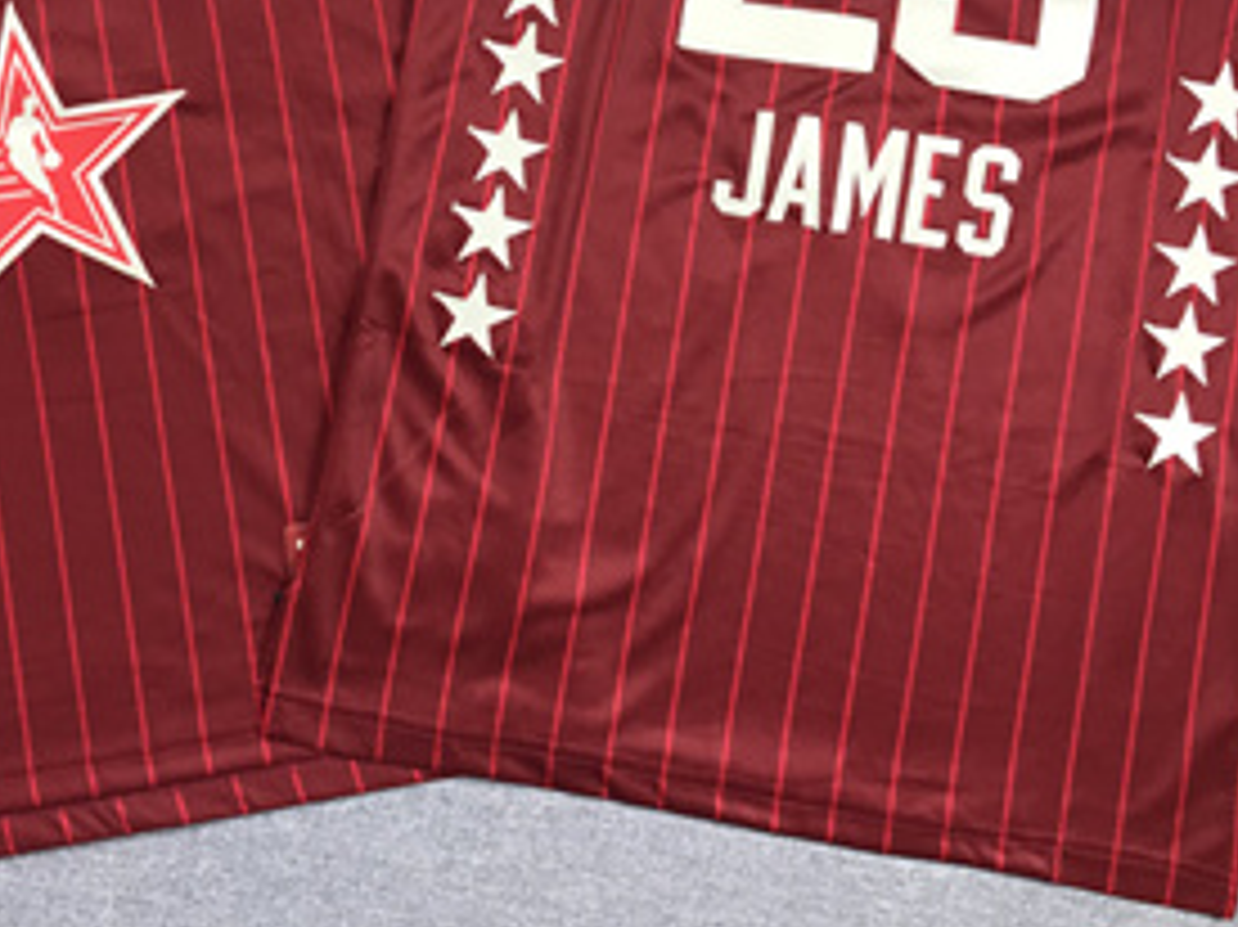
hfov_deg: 37.1
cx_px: 401
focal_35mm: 51
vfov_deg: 27.8
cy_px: 151
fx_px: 1823
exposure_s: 1/50
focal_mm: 3.99
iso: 25
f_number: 1.8
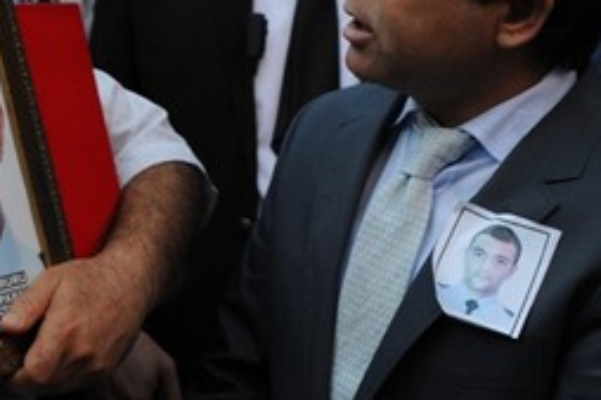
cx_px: 163
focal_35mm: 111
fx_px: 1852
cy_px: 97
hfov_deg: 18.3
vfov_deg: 12.3
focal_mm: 42
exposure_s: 1/100
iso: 1600
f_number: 4.5
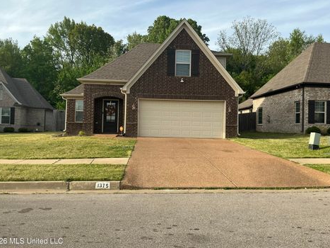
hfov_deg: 60.0
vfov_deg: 46.8
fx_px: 286
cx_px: 161
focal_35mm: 30
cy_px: 120
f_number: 1.8
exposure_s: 1/1076
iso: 25
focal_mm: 3
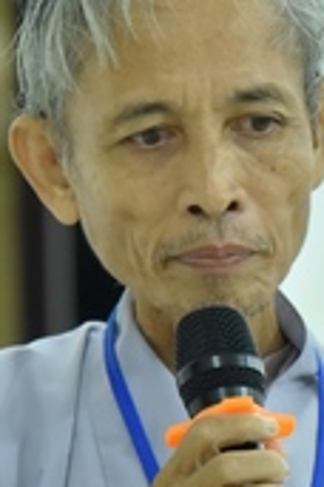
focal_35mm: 456
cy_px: 404
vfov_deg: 4.5
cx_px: 179
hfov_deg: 3.0
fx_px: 6156
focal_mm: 120
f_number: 4
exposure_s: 1/80
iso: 3200
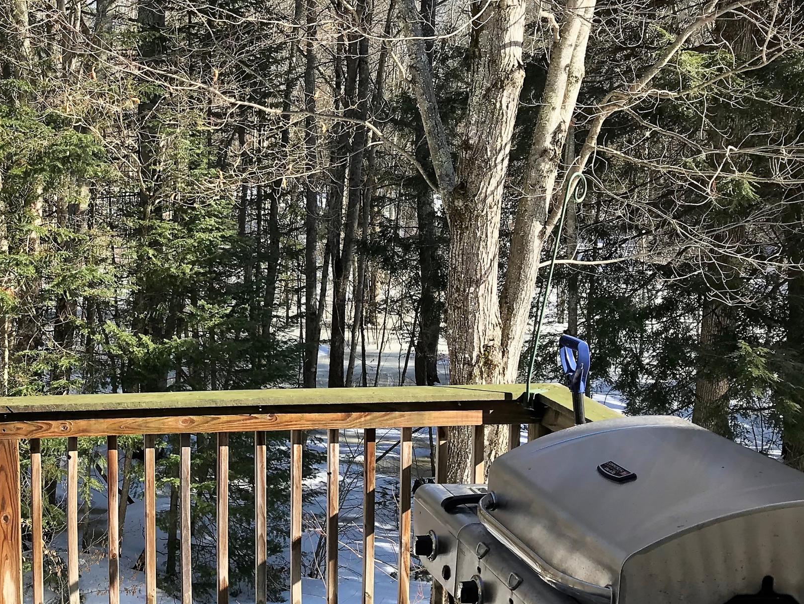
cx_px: 153
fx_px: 1208
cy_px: 337
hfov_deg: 35.5
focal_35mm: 52
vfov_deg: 28.0
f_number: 1.8
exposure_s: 1/643
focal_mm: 3.99
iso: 20
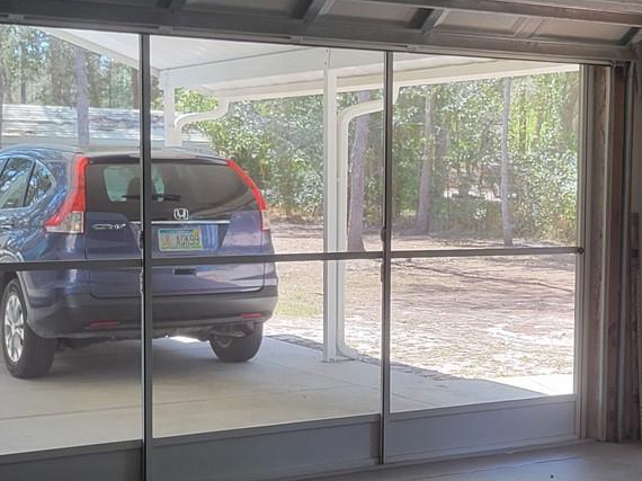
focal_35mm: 73
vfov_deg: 20.1
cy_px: 257
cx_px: 532
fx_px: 1353
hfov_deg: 26.1
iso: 100
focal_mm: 5.4
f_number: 1.8
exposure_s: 1/120
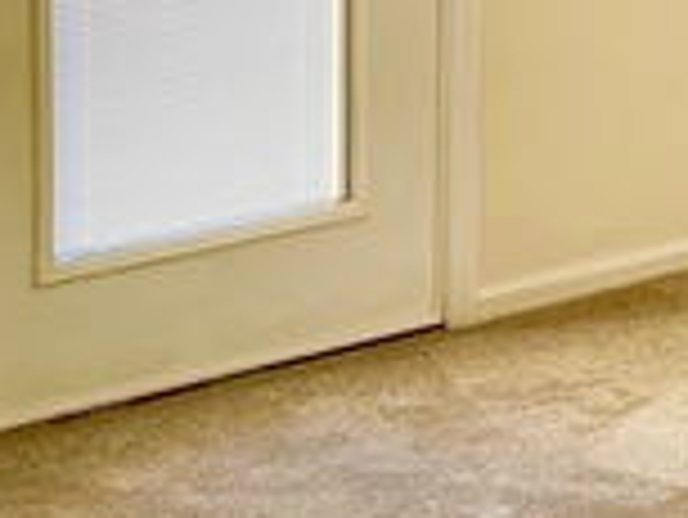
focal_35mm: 131
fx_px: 2606
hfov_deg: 14.8
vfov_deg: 11.1
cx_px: 677
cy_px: -135
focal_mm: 4.25
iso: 40
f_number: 1.8
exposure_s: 1/122
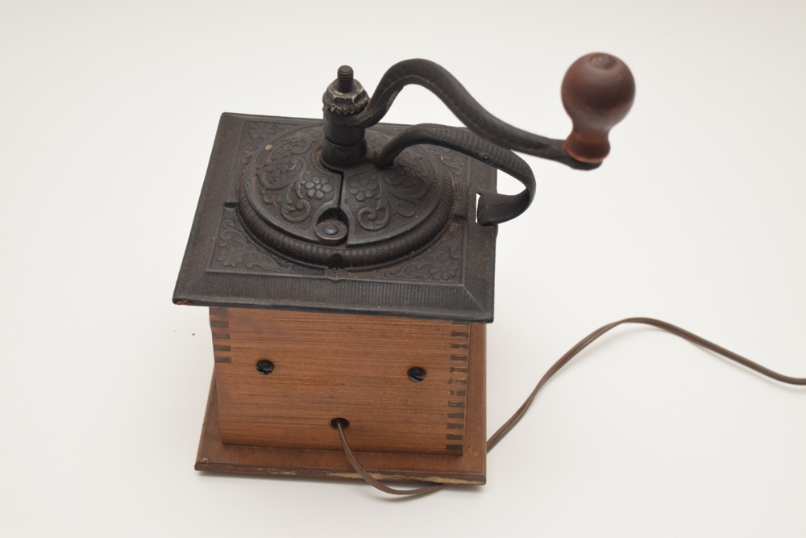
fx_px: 1545
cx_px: 403
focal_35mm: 69
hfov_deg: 29.2
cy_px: 269
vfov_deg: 19.7
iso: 800
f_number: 5.6
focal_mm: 46
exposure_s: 1/100
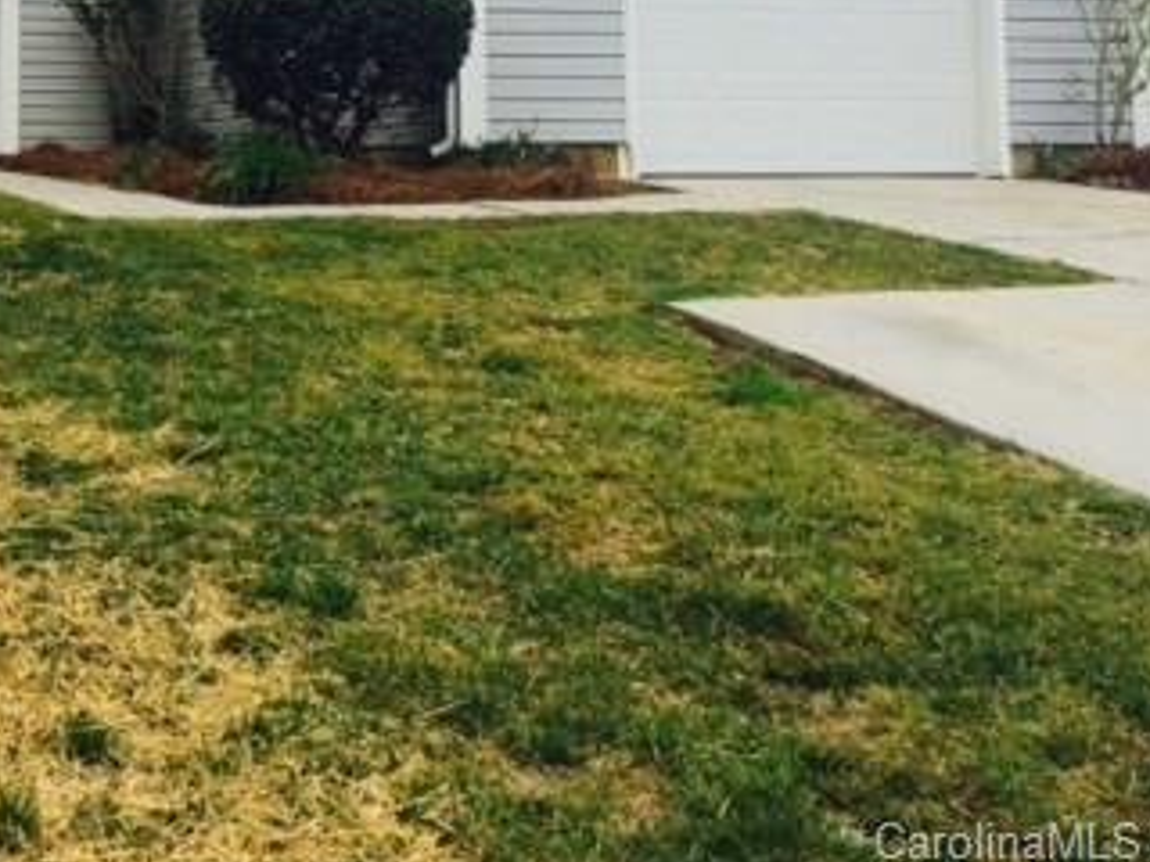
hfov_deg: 31.8
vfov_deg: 24.2
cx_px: 137
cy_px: 14
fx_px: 1927
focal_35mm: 58
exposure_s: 1/1642
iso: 32
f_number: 2.2
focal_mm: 4.15
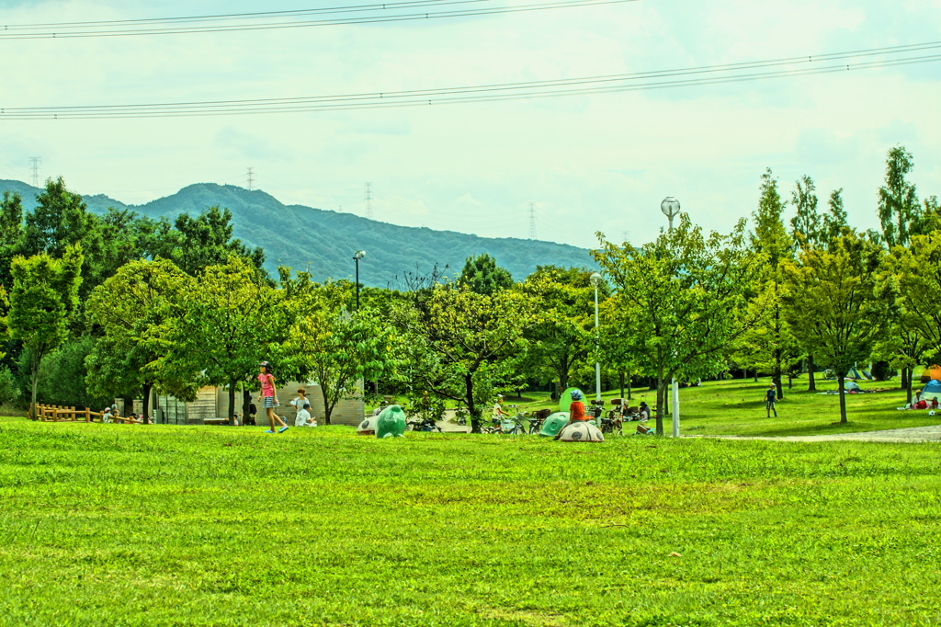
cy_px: 314
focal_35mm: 105
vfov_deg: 13.0
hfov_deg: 19.5
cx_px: 470
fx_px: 2744
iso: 50
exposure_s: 1/80
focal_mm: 70
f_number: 9
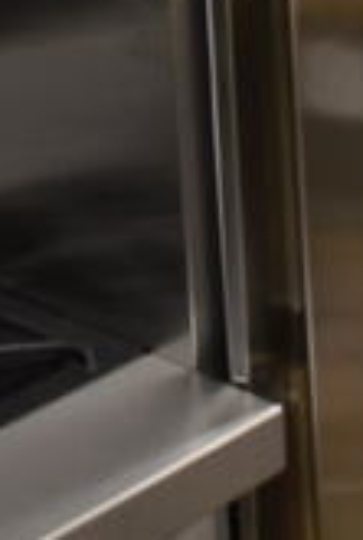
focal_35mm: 149
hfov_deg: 8.9
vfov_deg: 13.0
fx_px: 2239
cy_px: -257
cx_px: 625
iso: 450
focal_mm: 18
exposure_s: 1/30
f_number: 3.5
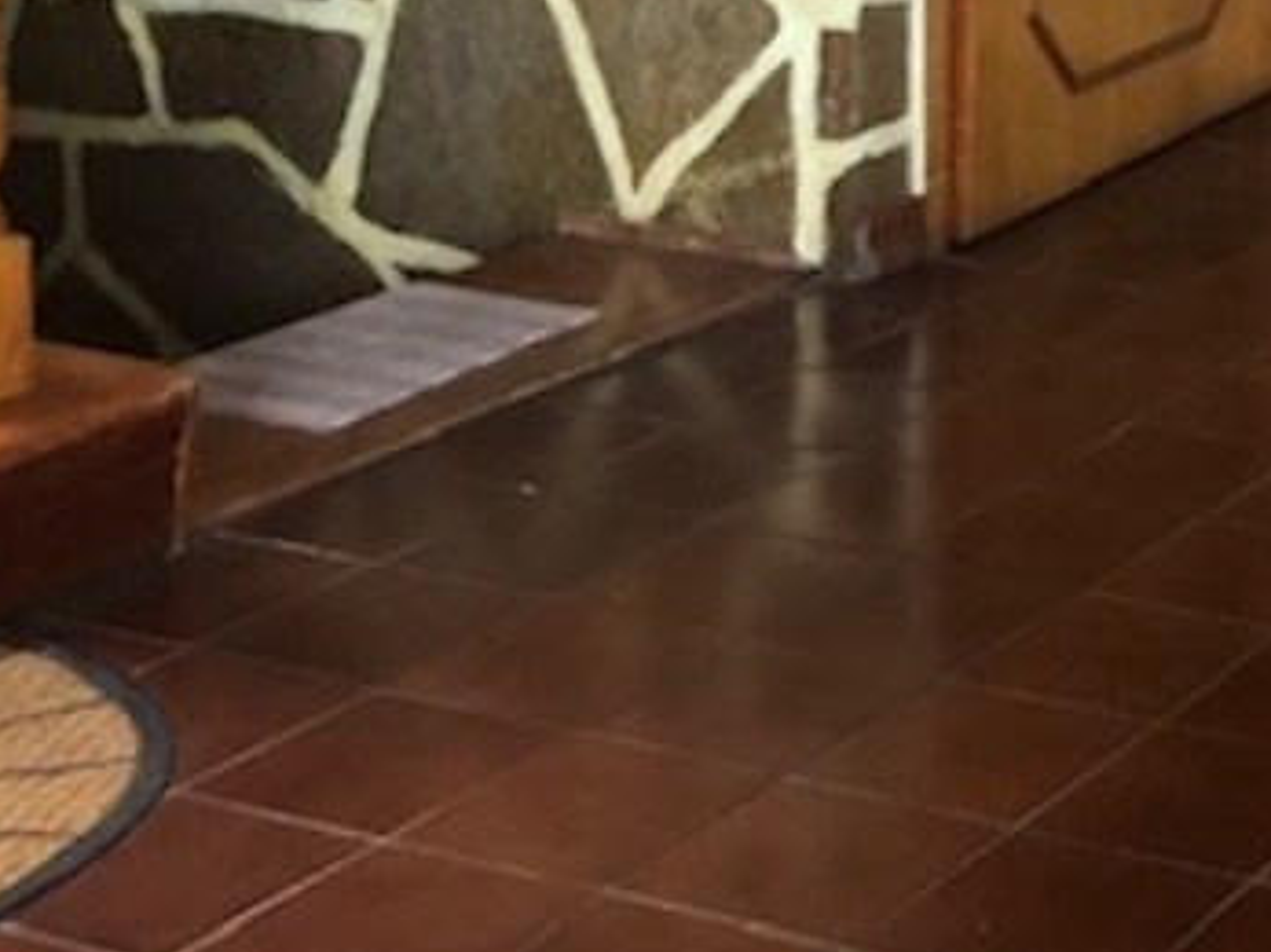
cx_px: 1736
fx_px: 3157
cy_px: -311
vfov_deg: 16.2
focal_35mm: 86
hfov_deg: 20.4
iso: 64
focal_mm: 3.99
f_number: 1.8
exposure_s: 1/15
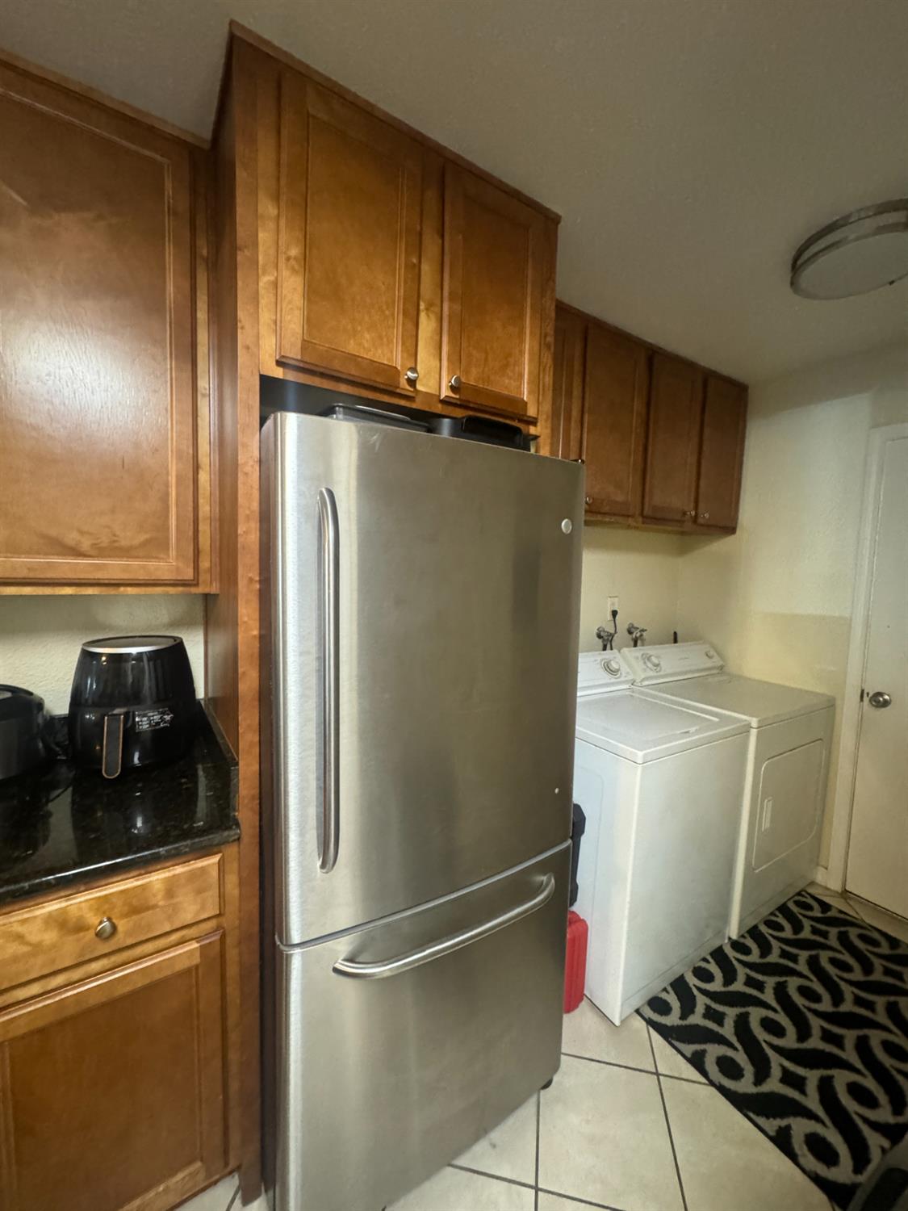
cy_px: 606
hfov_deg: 85.7
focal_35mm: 14
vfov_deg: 102.1
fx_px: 490
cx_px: 454
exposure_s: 1/60
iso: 1000
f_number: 2.2
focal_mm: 2.22
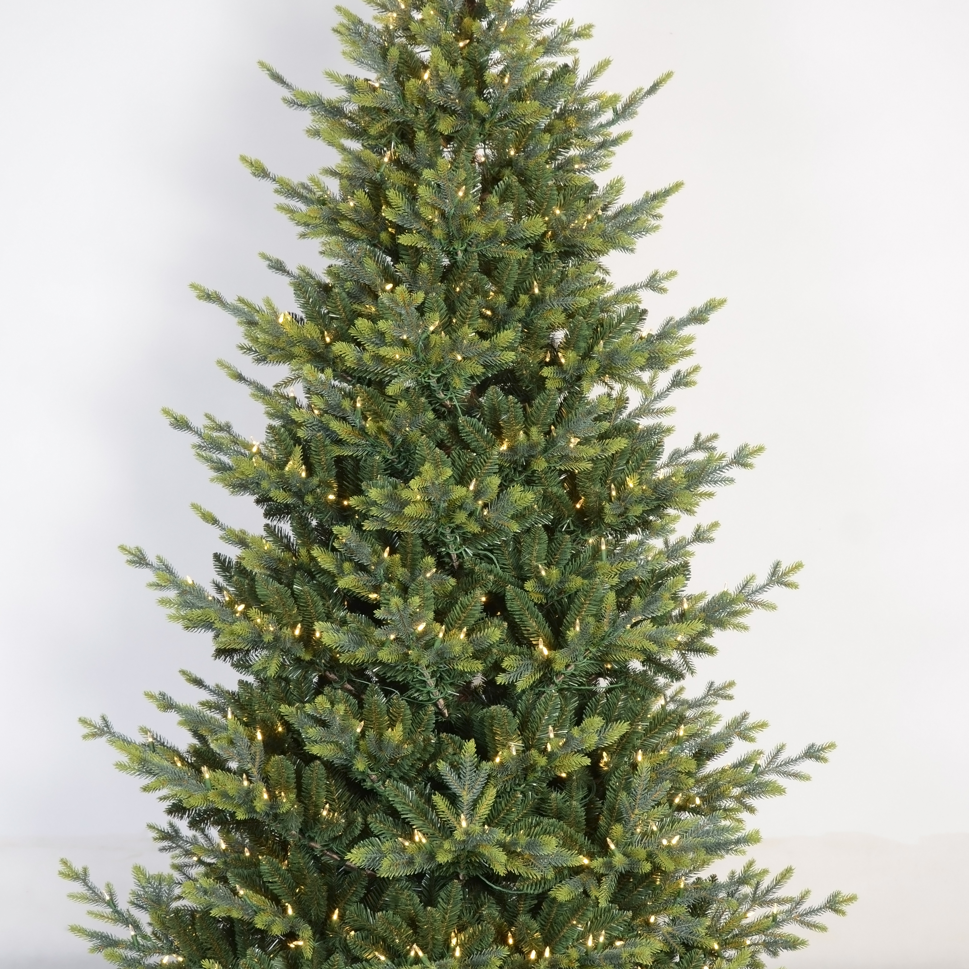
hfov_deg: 33.0
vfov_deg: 33.0
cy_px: 481
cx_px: 451
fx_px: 1637
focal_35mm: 52
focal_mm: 25
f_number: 5.6
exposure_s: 1/8
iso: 100
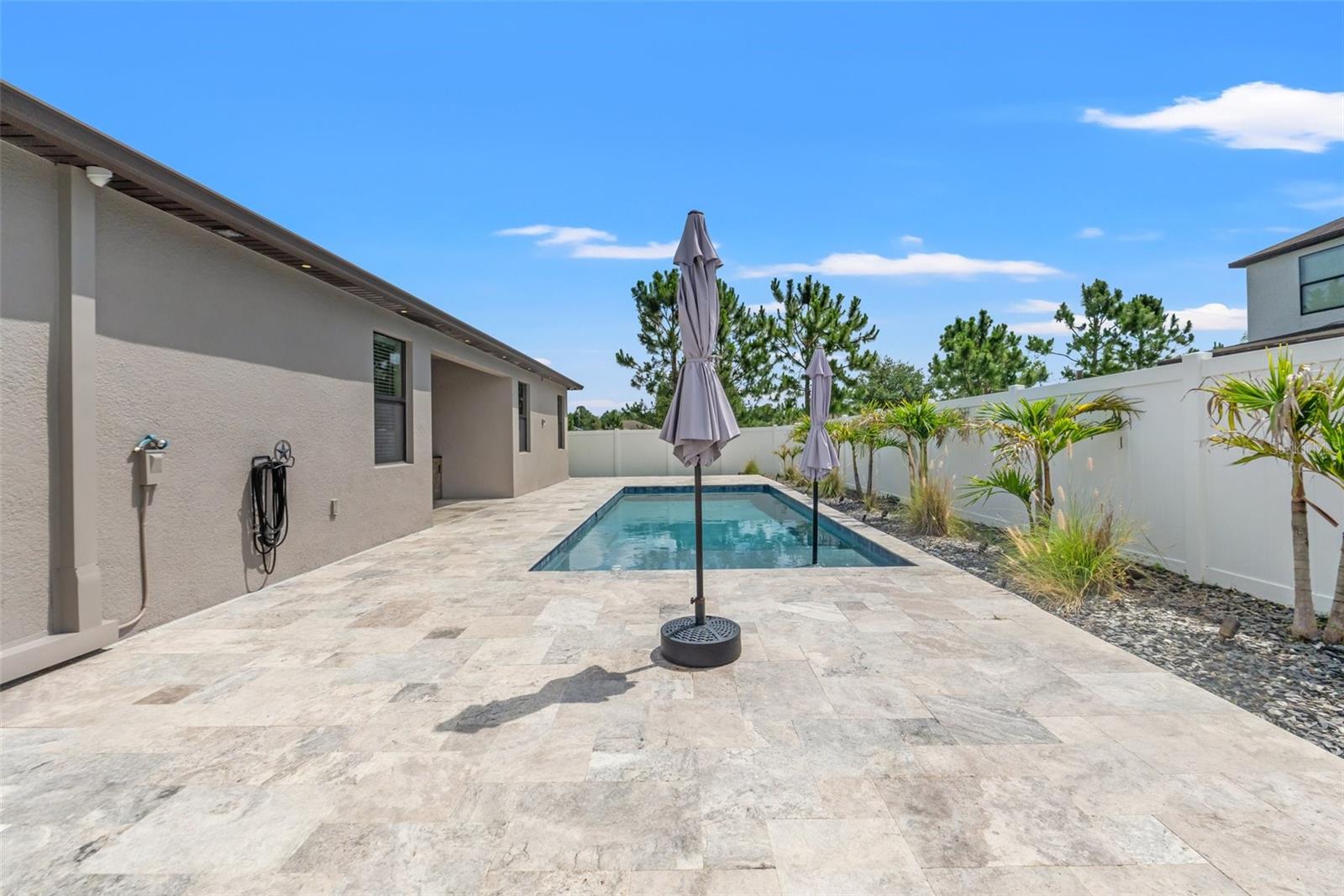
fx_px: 560
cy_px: 448
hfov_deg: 100.4
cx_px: 672
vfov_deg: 77.3
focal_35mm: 15
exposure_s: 1/4000
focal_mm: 10
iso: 400
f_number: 7.1
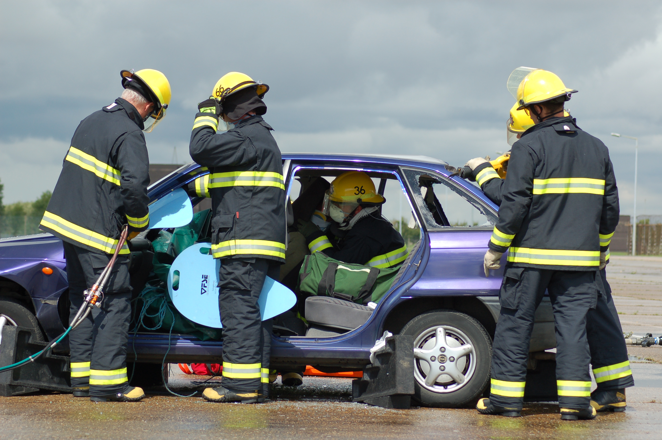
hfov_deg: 13.7
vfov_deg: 9.1
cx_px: 331
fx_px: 2756
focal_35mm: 150
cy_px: 220
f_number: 6.3
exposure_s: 1/640
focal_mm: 100
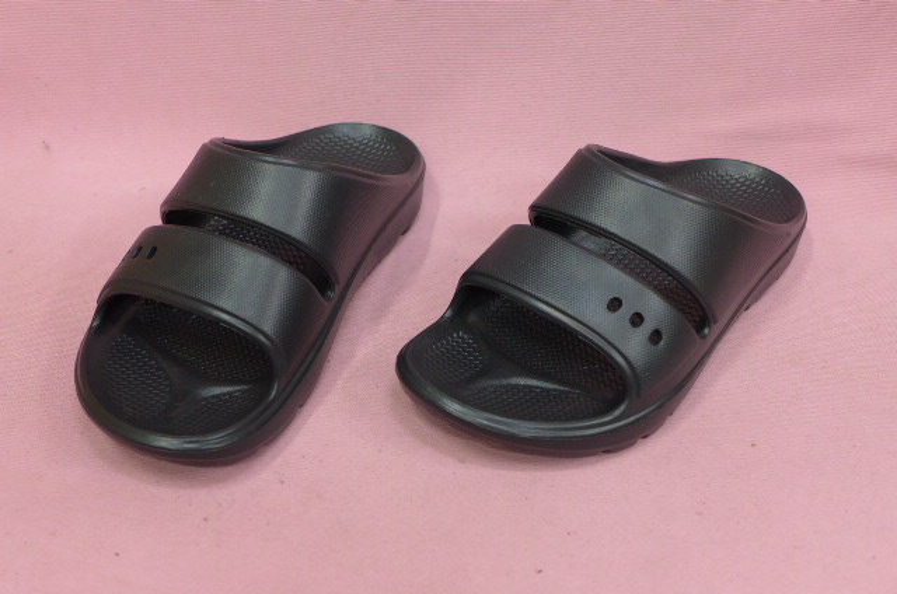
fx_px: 1069
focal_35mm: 43
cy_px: 297
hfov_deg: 45.5
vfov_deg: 31.1
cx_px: 448
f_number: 1.8
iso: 160
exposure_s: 1/80
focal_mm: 8.4
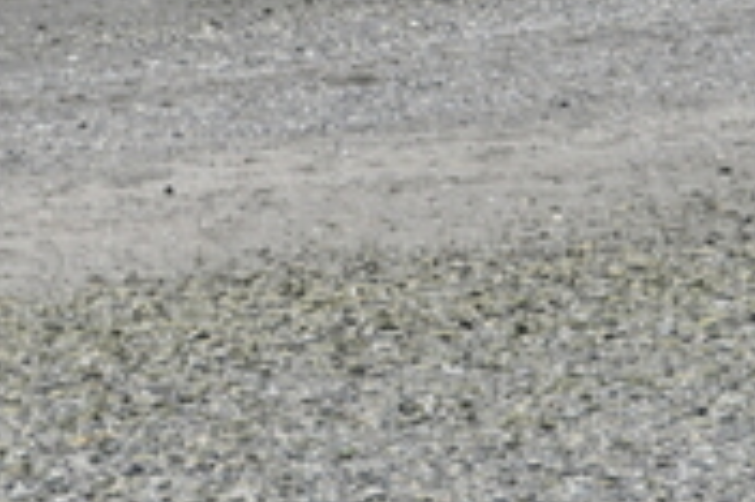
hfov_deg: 1.8
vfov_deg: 1.2
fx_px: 24367
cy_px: -1068
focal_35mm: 1163
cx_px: -510
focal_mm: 160
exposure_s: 1/320
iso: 100
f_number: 8
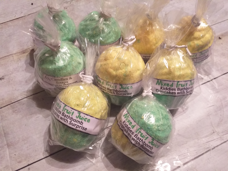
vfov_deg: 51.4
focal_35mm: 27
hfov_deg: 65.3
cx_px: 114
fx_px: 178
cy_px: 86
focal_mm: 3.6
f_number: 1.9
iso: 250
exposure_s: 1/25
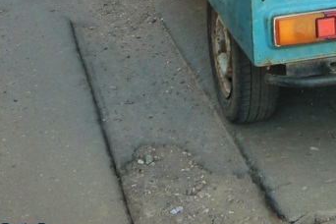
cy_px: -130
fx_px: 1045
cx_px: 375
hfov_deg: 17.6
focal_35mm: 112
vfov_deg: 11.6
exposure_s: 1/100
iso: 160
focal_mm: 6.3
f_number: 3.8
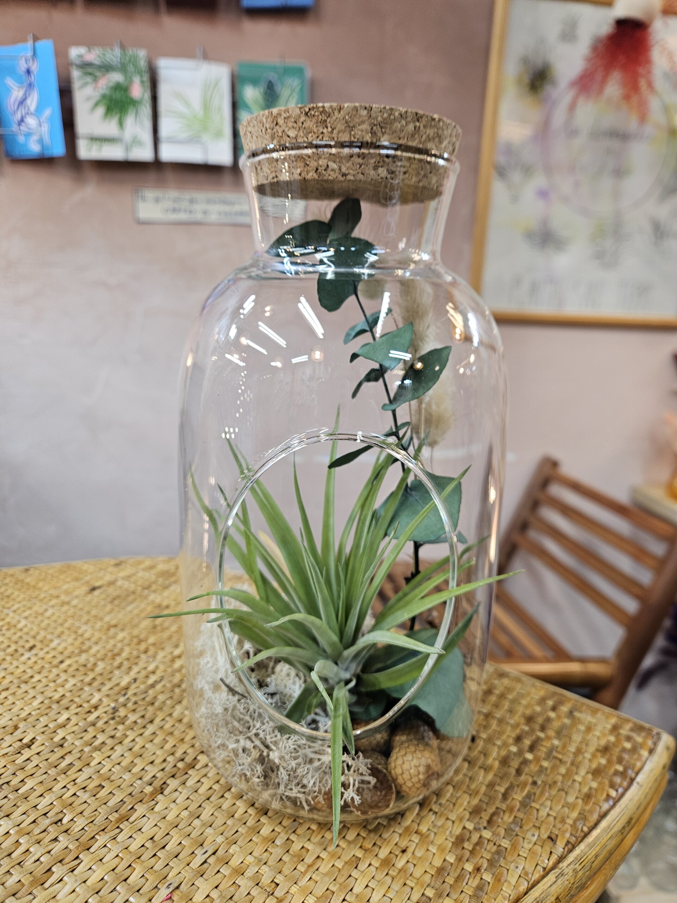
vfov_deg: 73.9
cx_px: 338
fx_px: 600
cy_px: 452
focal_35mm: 23
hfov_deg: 58.9
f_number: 1.8
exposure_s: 1/100
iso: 125
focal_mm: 5.4
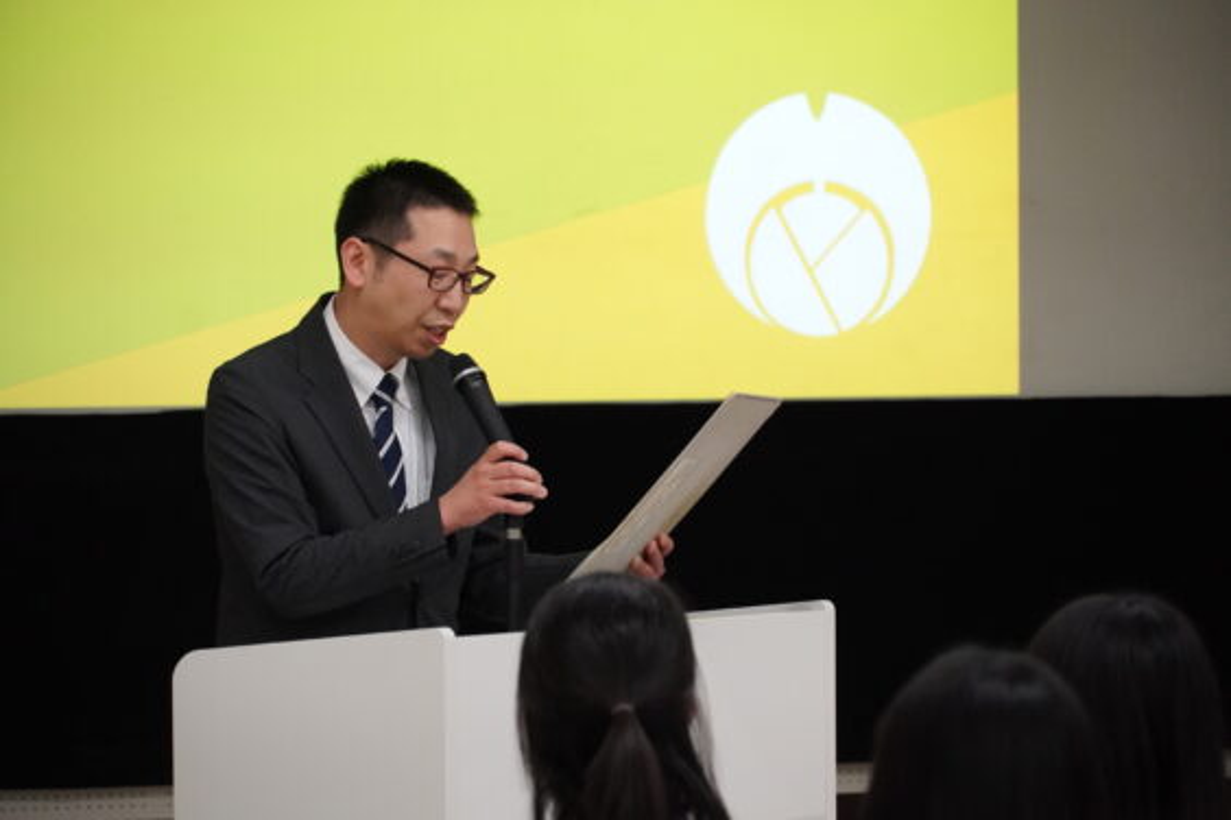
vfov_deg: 6.8
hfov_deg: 10.2
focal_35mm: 202
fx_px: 6924
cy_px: 410
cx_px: 616
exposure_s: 1/250
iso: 4000
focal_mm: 135
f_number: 6.3
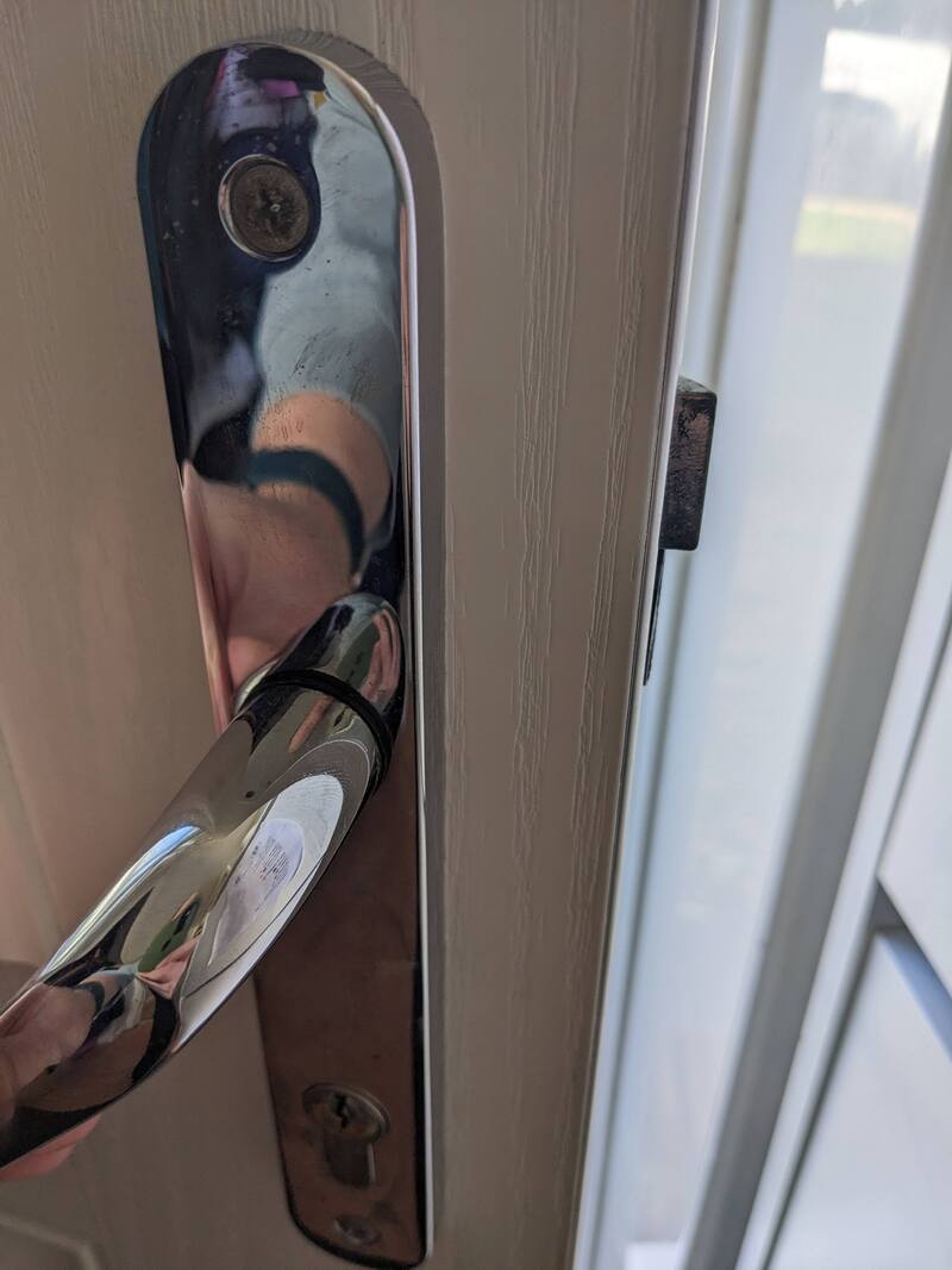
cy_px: 635
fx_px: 990
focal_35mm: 27
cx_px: 476
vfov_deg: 65.3
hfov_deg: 51.3
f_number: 1.73
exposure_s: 1/186
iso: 49
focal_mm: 4.38
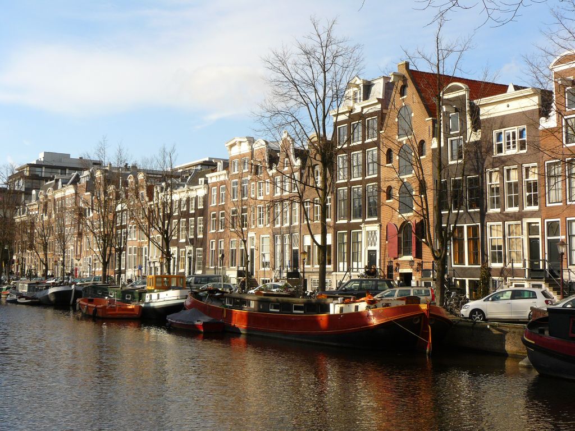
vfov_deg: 27.0
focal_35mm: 54
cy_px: 216
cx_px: 288
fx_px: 897
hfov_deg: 35.5
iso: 100
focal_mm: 9.1
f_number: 5.6
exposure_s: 1/320
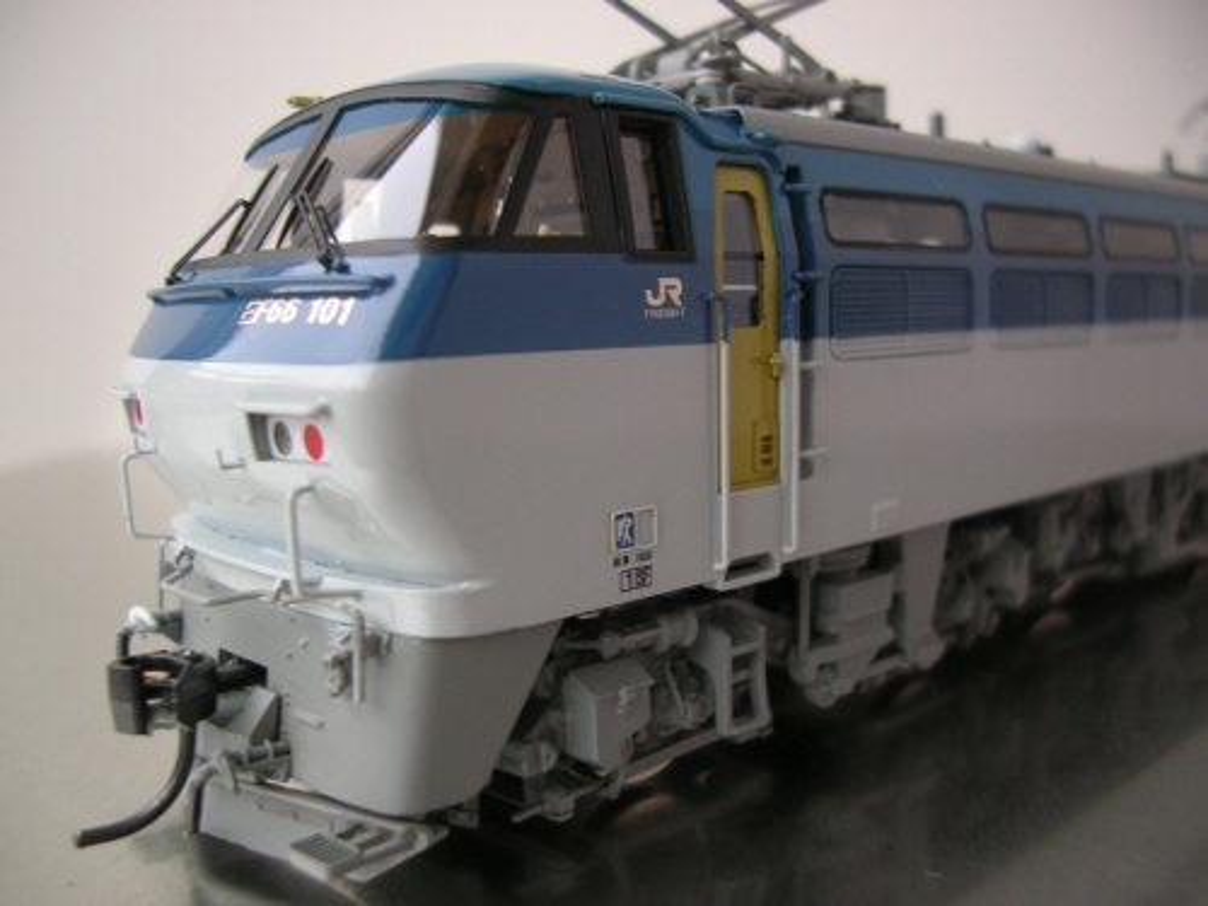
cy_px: 453
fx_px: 1221
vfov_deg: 40.7
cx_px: 604
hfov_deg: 52.6
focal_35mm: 35
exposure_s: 1/31.1
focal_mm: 5.8
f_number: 2.8
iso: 50
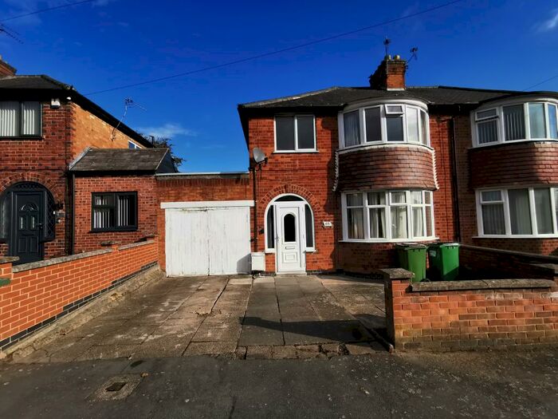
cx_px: 279
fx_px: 258
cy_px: 210
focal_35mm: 16
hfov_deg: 94.5
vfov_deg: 78.1
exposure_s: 1/1156
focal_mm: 2.35
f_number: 2.2
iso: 50
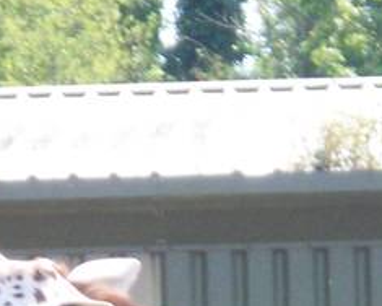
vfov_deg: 1.3
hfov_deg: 1.6
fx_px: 13499
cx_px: -169
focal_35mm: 1194
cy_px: 418
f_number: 5.1
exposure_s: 1/200
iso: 160
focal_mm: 37.7
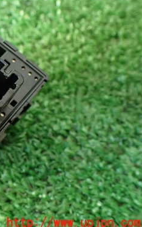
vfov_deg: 39.4
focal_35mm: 51
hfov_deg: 22.8
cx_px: -38
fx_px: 316
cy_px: 94
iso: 800
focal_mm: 5.4
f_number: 2.3
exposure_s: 1/80
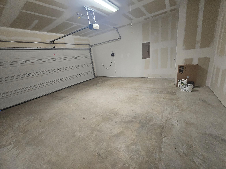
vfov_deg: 89.9
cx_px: 113
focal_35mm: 13
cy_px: 84
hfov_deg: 106.2
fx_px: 85
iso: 500
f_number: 2.2
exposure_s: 1/53
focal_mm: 2.2
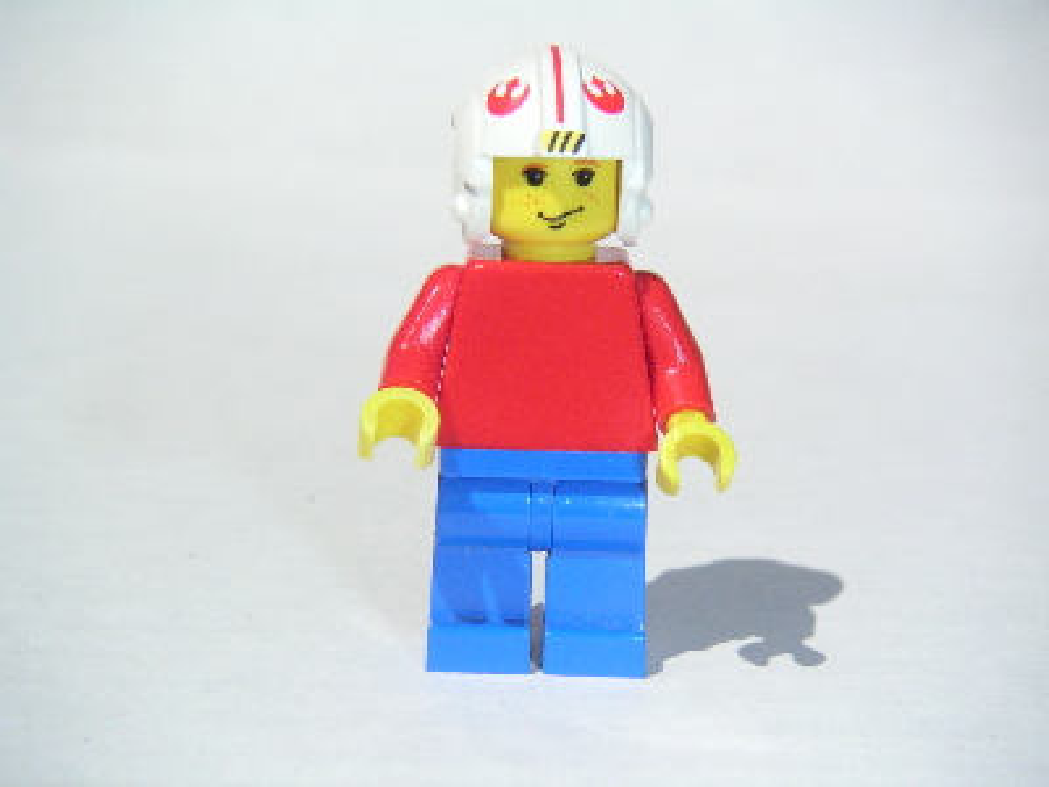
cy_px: 394
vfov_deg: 20.2
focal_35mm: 73
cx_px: 524
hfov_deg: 26.7
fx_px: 2212
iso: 160
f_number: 8
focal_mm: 11.3
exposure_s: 1/1000
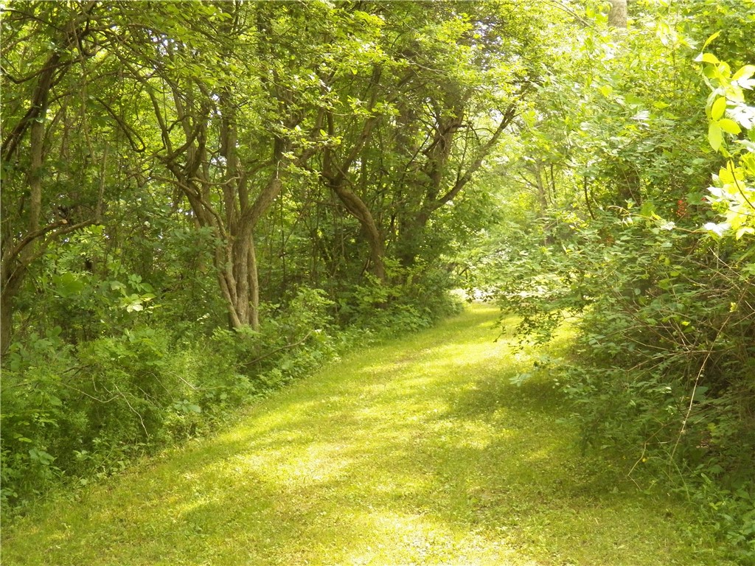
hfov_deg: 42.9
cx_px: 378
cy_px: 283
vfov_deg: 32.9
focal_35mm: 44
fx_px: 960
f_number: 3.2
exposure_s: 1/400
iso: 400
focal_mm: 7.9
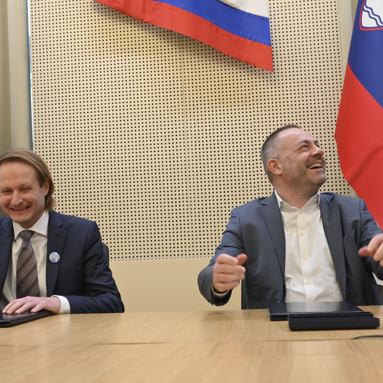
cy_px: 192
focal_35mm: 52
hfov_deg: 32.7
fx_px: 651
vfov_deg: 32.8
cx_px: 161
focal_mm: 40
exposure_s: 1/125
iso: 1250
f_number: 5
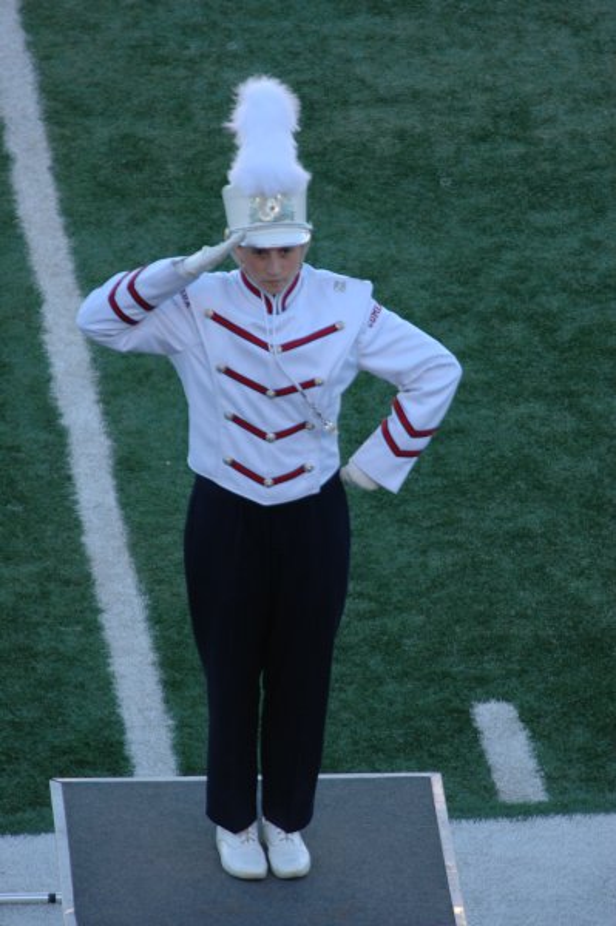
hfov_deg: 2.3
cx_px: 308
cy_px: 463
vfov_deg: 3.4
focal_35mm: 600
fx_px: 15426
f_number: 5.6
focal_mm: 400
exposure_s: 1/200
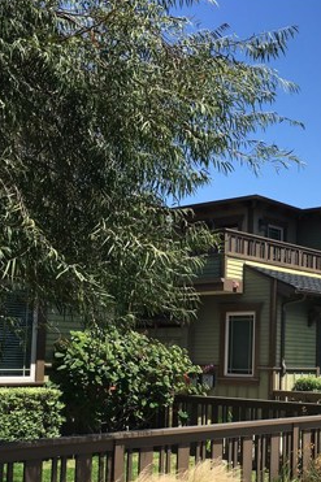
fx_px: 696
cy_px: 303
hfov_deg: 25.3
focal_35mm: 52
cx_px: 278
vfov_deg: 38.0
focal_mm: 4.15
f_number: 2.2
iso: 25
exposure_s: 1/1326
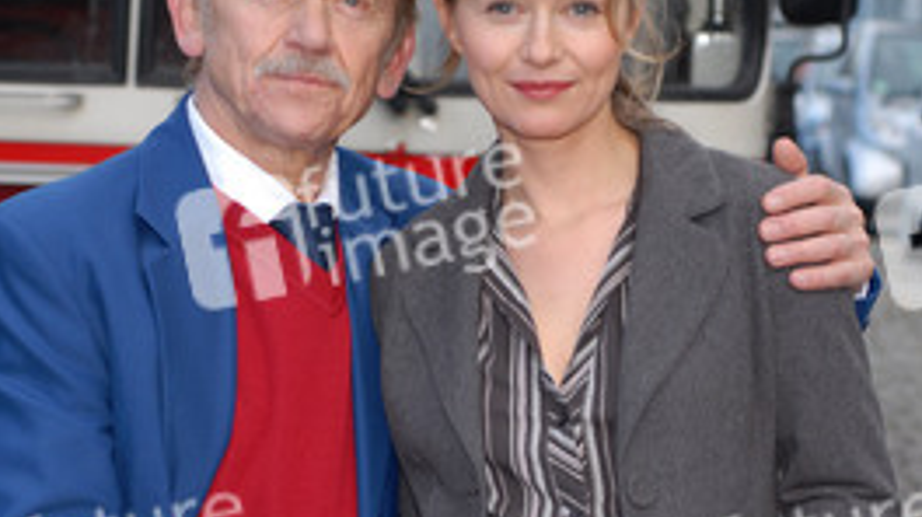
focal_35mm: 191
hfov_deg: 11.3
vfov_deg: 6.3
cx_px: 461
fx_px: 4666
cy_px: 402
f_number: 7.1
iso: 200
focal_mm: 80
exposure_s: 1/100
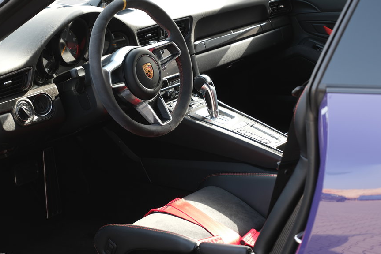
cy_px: 123
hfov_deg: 22.9
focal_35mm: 89
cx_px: 186
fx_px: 942
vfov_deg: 15.4
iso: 200
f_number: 4.8
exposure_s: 1/75
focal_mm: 50
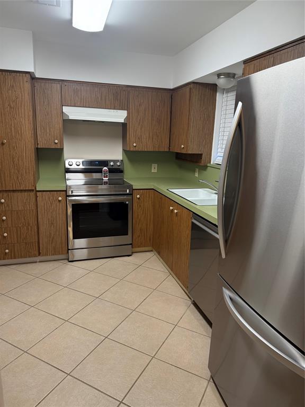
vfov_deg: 71.6
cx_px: 152
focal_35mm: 24
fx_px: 282
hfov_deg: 56.8
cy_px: 204
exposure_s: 1/120
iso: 200
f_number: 1.78
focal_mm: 6.76
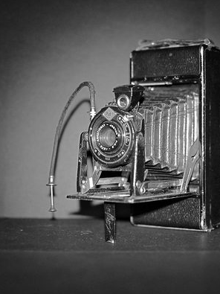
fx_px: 651
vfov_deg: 25.4
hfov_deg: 19.1
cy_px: 147
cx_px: 144
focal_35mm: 77
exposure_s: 1/25
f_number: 2.5
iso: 3200
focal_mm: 35
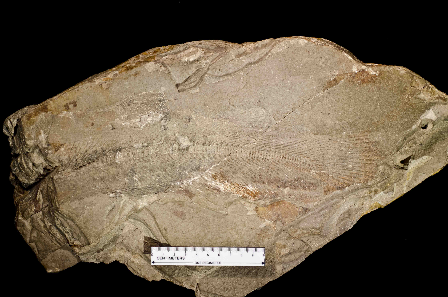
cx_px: 224
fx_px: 1118
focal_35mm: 90
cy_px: 148
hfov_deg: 22.7
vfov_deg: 15.1
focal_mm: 60
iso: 800
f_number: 3.3
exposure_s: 1/200
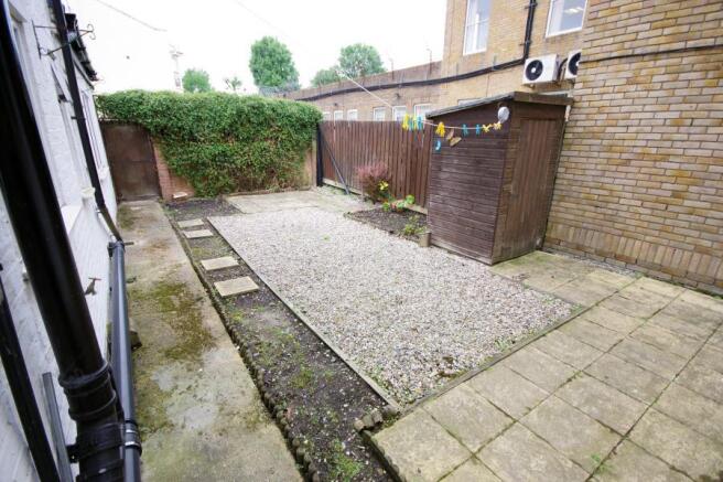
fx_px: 321
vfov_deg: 73.7
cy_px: 241
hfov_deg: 96.8
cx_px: 362
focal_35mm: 16
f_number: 4.5
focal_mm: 11
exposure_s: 1/40
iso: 200
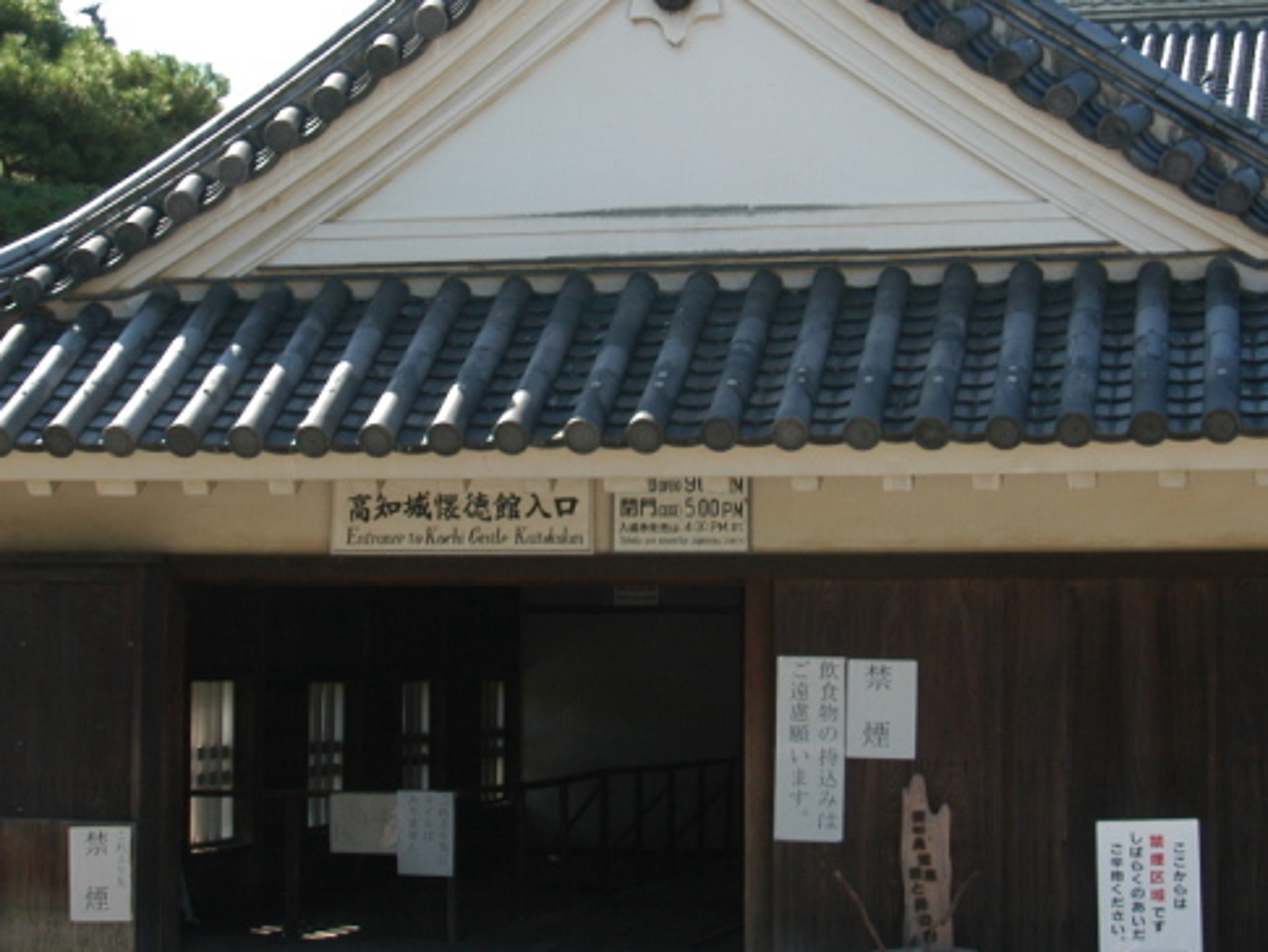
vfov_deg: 20.1
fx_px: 2675
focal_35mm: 73
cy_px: 281
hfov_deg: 26.7
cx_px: 698
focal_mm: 24
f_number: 7.1
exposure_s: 1/200
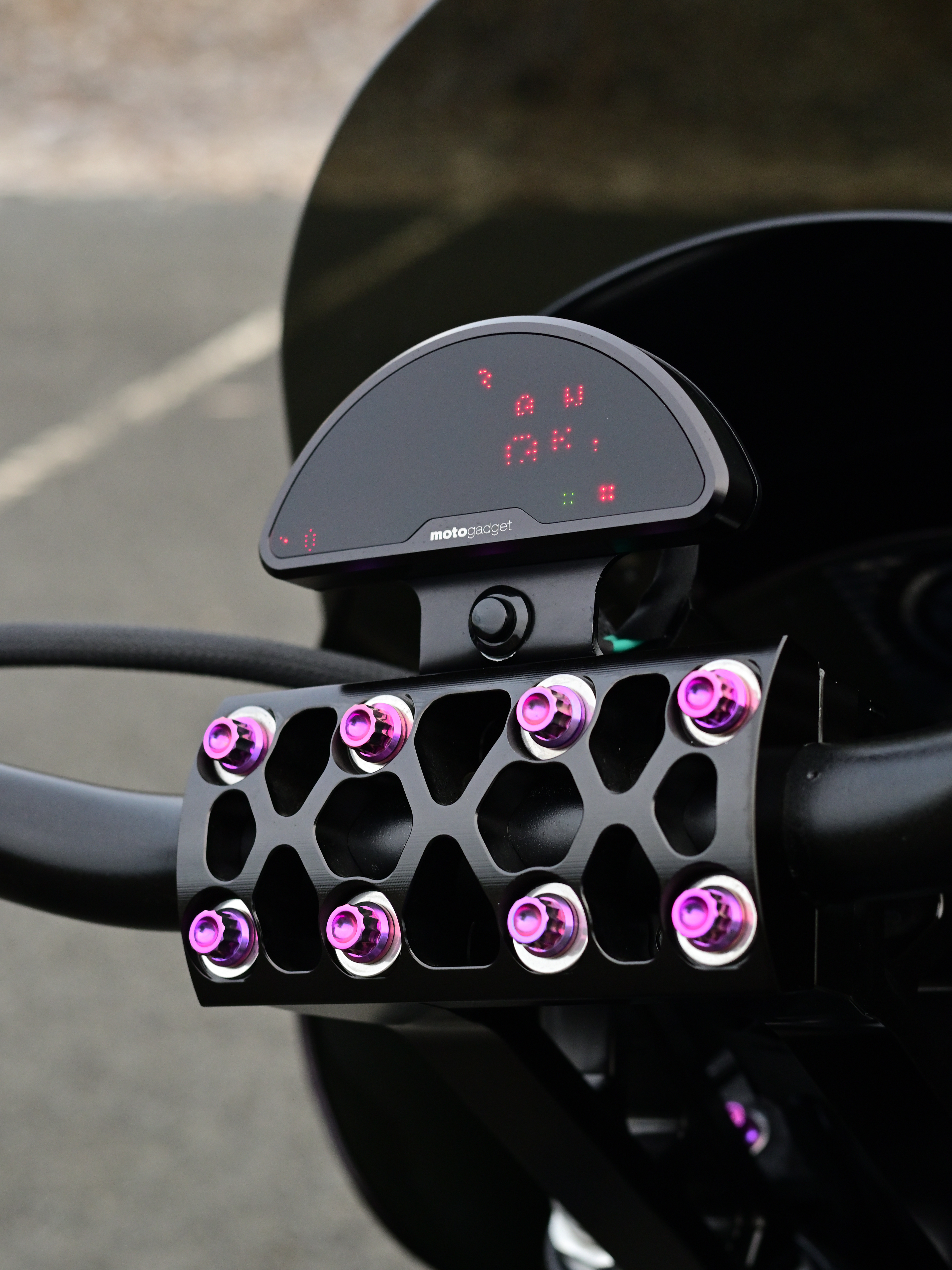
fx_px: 2384
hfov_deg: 22.6
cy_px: 705
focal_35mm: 65
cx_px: 475
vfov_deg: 29.8
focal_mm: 40
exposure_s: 1/250
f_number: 5
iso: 640
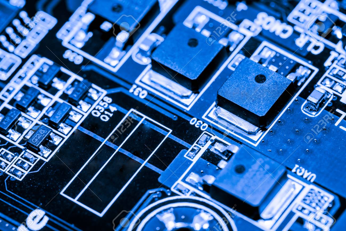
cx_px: 173
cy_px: 116
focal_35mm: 105
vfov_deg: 13.0
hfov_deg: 19.5
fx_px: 1009
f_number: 16
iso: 200
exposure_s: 1/100
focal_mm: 105
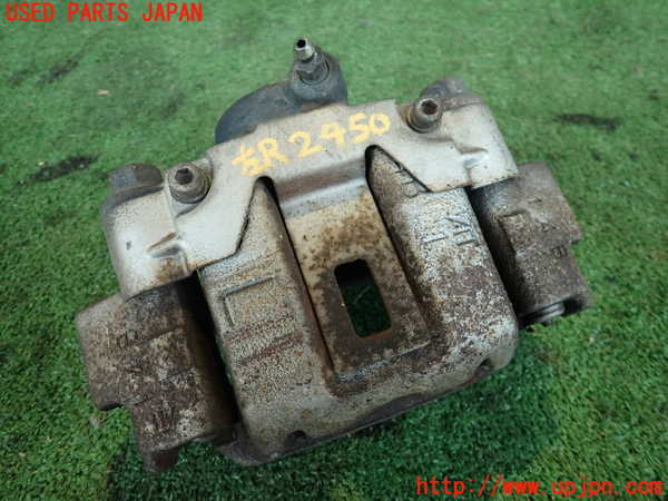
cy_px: 250
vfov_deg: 54.9
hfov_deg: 69.4
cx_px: 334
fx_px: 482
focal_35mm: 25
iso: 200
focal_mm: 4.5
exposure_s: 1/40
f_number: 2
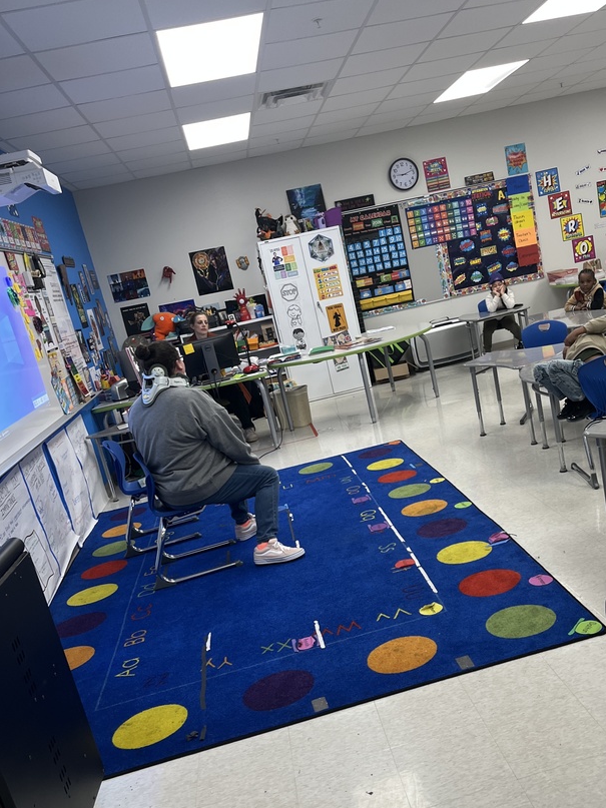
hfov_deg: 42.6
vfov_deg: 55.1
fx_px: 770
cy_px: 471
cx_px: 384
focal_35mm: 33
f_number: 1.6
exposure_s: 1/120
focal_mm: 5.1
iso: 100
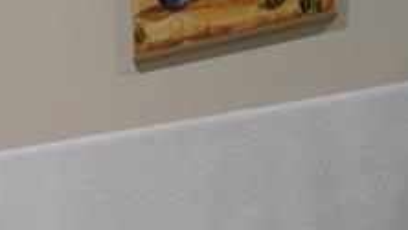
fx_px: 887
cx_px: -184
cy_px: 609
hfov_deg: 22.0
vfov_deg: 11.3
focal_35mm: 82
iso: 800
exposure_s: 1/160
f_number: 4
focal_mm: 17
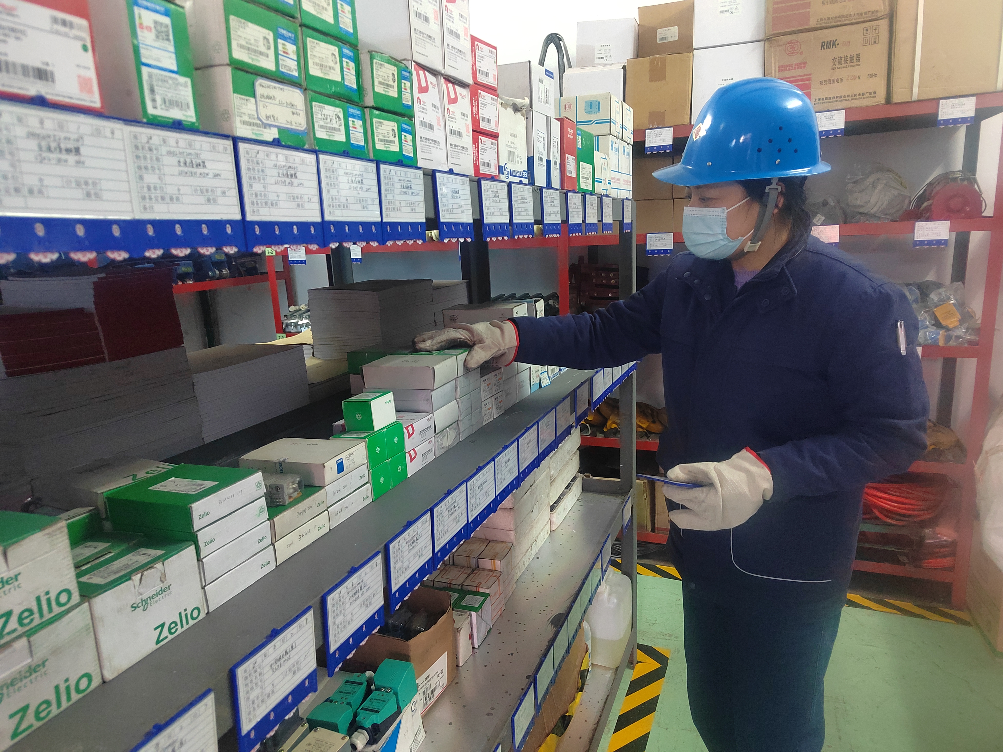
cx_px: 502
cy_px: 376
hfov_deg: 73.9
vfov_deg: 58.9
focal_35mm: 23
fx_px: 666
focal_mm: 5.52
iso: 3941
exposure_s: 1/25
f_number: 1.9
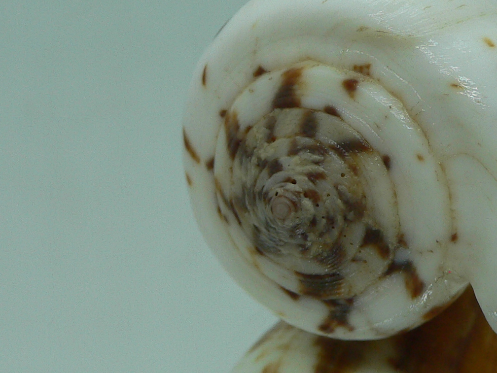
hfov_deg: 26.6
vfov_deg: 20.4
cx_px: 393
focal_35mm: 72
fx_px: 1034
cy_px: 196
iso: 80
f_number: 2.8
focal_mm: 4.6
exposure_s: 1/60
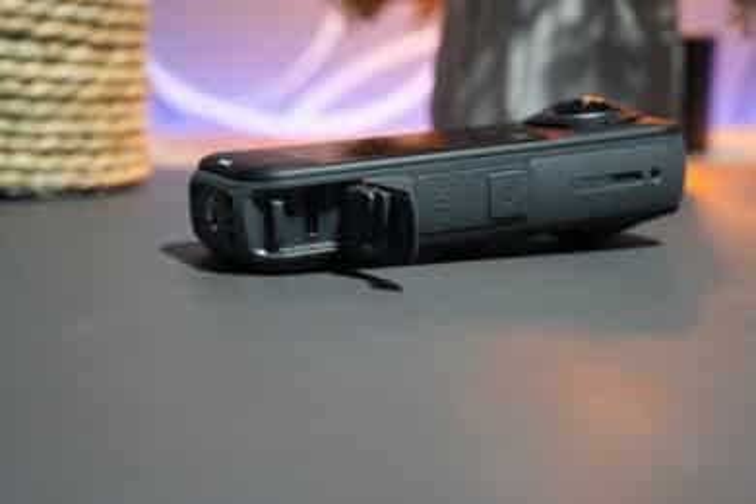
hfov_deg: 28.8
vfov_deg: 19.5
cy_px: 252
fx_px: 1470
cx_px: 378
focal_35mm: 70
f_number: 8
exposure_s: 1/80
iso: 4000
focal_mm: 70
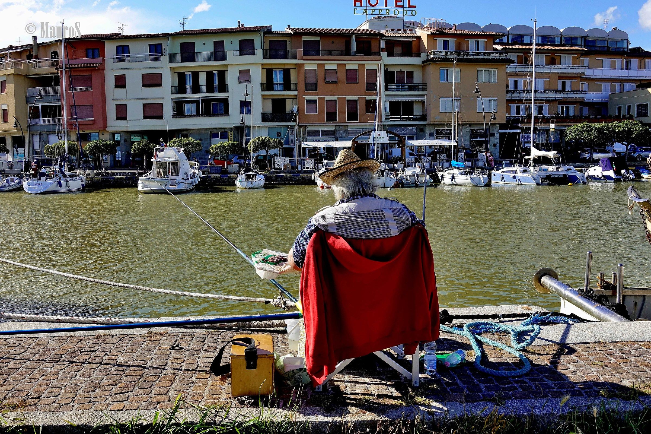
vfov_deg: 33.4
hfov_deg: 48.5
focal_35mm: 40
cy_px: 217
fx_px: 723
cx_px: 326
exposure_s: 1/400
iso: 125
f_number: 5.6
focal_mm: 14.5
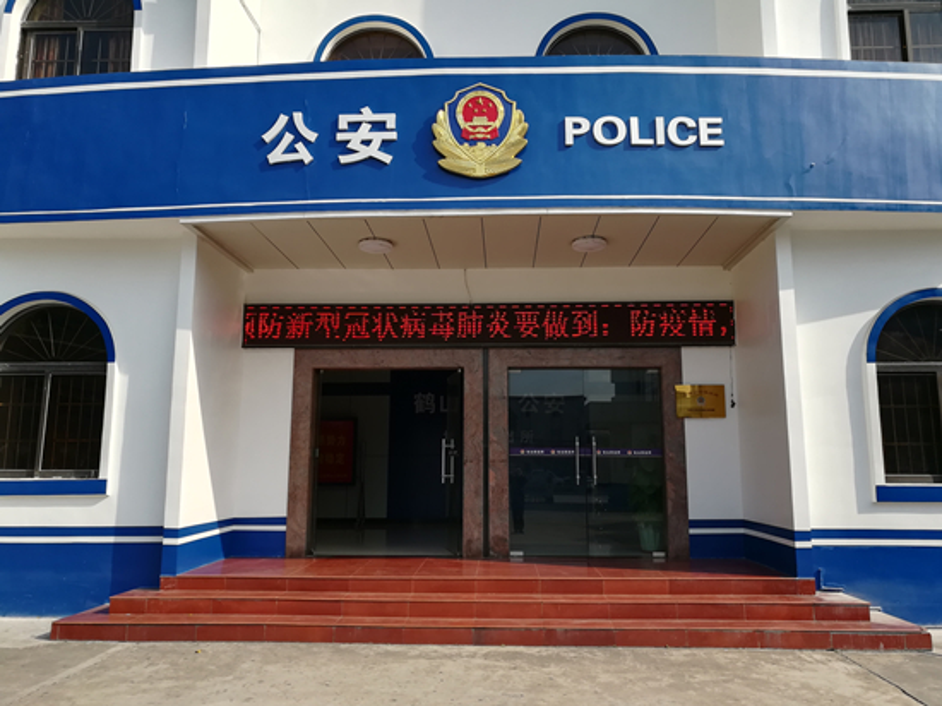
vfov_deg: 53.0
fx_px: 707
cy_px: 353
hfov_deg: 67.3
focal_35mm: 26
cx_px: 471
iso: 50
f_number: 2.2
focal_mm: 3.83
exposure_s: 1/646
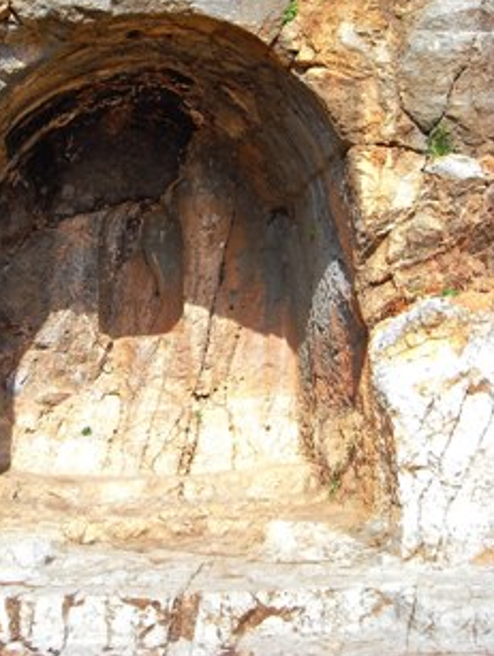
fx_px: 968
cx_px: 177
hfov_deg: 28.5
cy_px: 179
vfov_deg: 36.7
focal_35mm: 51
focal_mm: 5.7
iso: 64
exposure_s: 1/141
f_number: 5.6
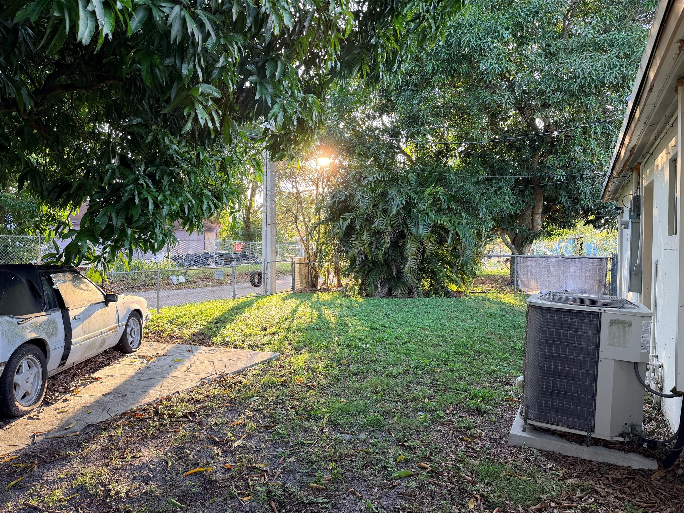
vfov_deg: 56.8
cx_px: 342
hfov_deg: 71.6
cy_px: 256
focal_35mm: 24
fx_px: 474
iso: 80
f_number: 1.78
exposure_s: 1/182
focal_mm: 6.76
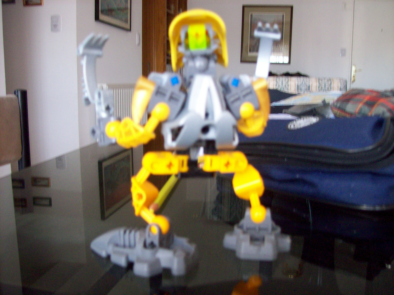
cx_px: 197
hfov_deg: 51.4
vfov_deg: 39.7
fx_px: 410
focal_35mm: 36
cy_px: 148
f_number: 2.7
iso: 160
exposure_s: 1/10.1
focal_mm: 6
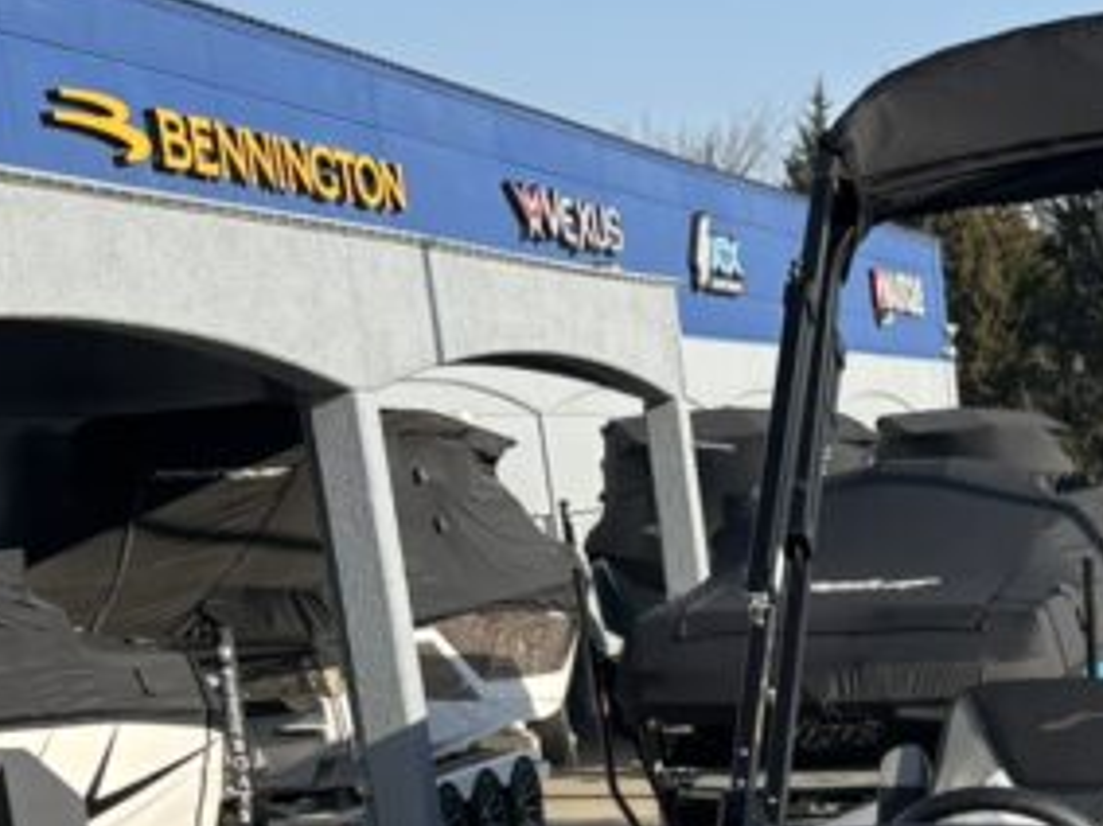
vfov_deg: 13.7
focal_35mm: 98
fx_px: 3121
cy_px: 1410
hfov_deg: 18.2
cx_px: 1580
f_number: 1.6
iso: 50
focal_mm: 5.96
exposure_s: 1/1949
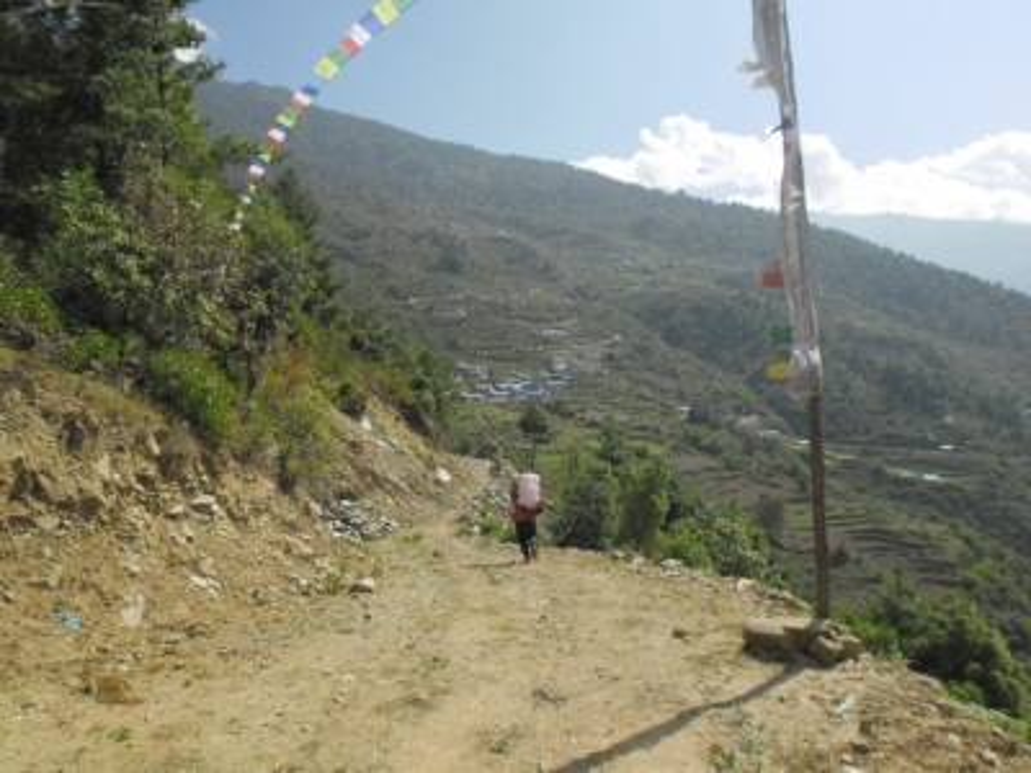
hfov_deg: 65.3
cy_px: 386
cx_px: 516
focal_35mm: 27
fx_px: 804
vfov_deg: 51.4
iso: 80
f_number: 9.9
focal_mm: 4.8
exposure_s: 1/139
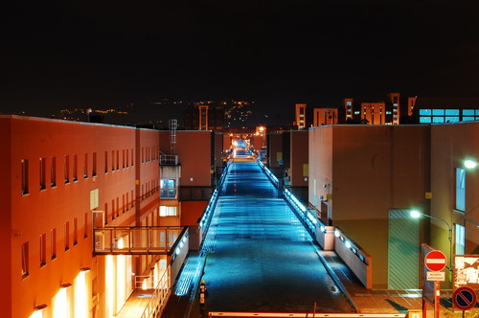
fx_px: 1096
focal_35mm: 82
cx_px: 240
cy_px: 159
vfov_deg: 16.5
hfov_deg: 24.6
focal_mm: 55
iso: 400
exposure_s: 10
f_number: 13
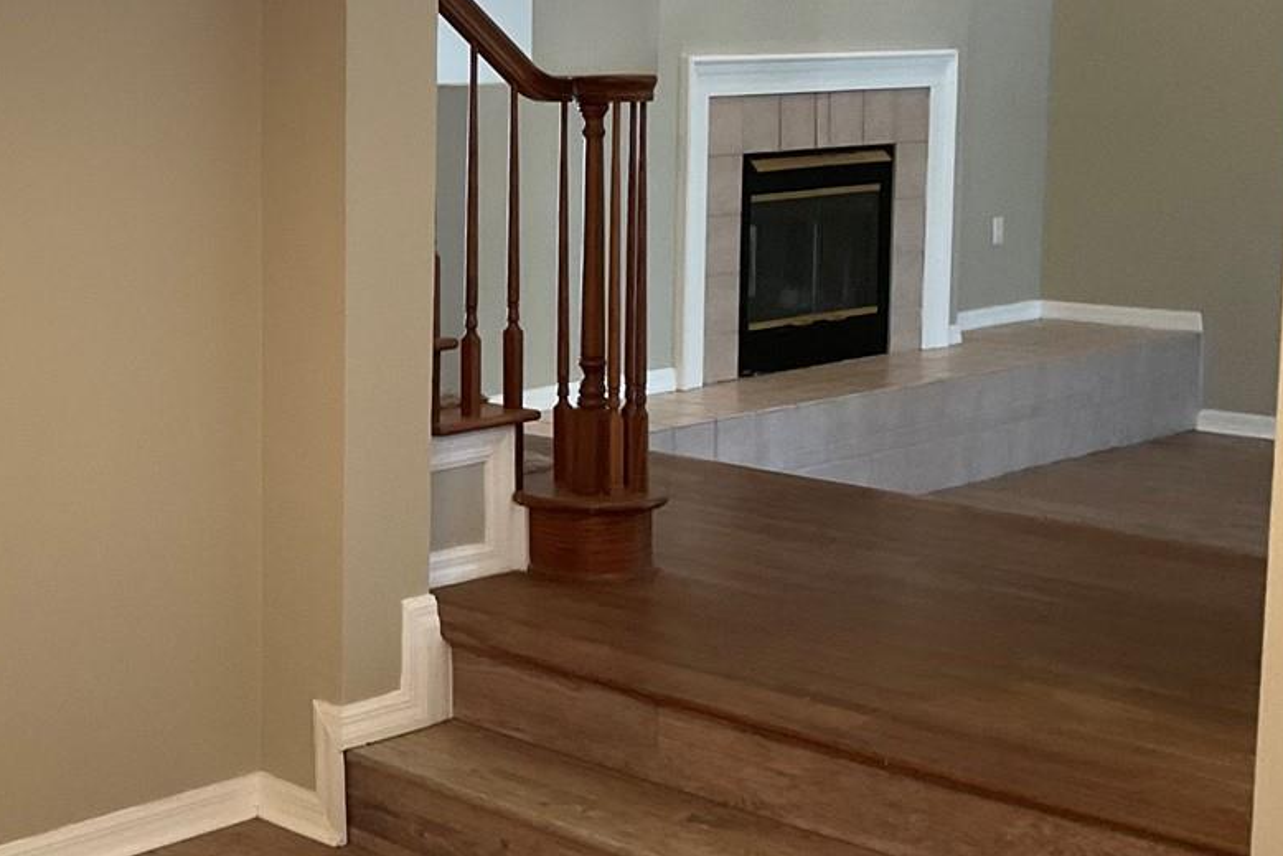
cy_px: 343
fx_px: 2210
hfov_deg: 31.0
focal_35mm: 62
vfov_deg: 21.9
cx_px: 137
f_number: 1.8
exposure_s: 1/60
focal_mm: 3
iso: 100
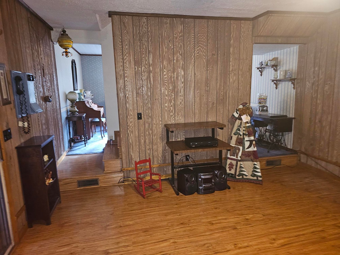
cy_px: 128
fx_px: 226
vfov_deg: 58.9
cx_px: 170
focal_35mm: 23
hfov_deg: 73.9
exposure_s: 1/9.99
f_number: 1.7
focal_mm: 6.3
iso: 320
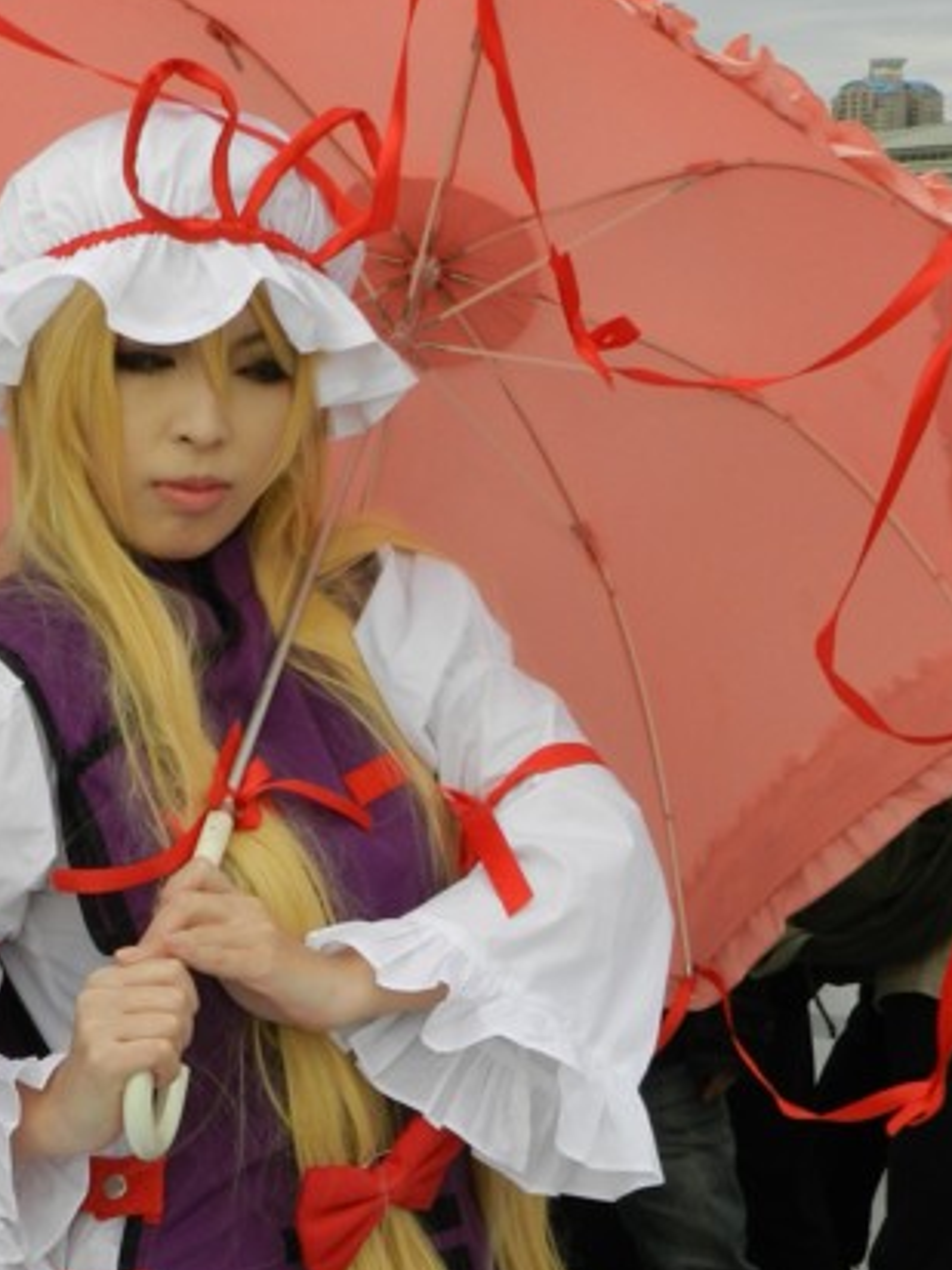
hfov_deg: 14.2
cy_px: 1045
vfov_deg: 18.9
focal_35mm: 103
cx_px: 62
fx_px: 3777
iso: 160
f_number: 4.4
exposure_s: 1/400
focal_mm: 9.4
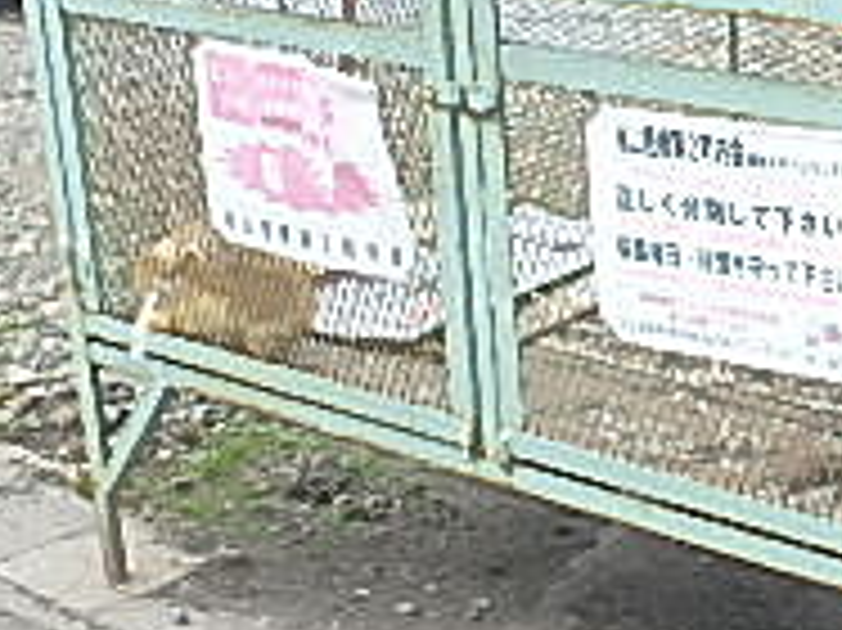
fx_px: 1750
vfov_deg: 20.4
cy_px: 261
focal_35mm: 72
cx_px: 982
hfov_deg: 24.7
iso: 125
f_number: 3.5
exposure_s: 1/160
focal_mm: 3.7
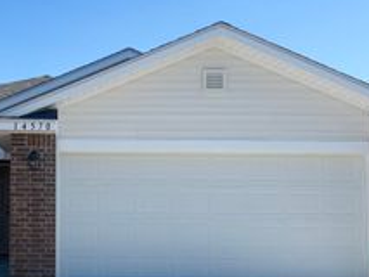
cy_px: 177
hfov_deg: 30.9
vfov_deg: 24.0
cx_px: 73
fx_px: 651
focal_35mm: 61
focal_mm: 5.96
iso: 50
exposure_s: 1/2538
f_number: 1.6
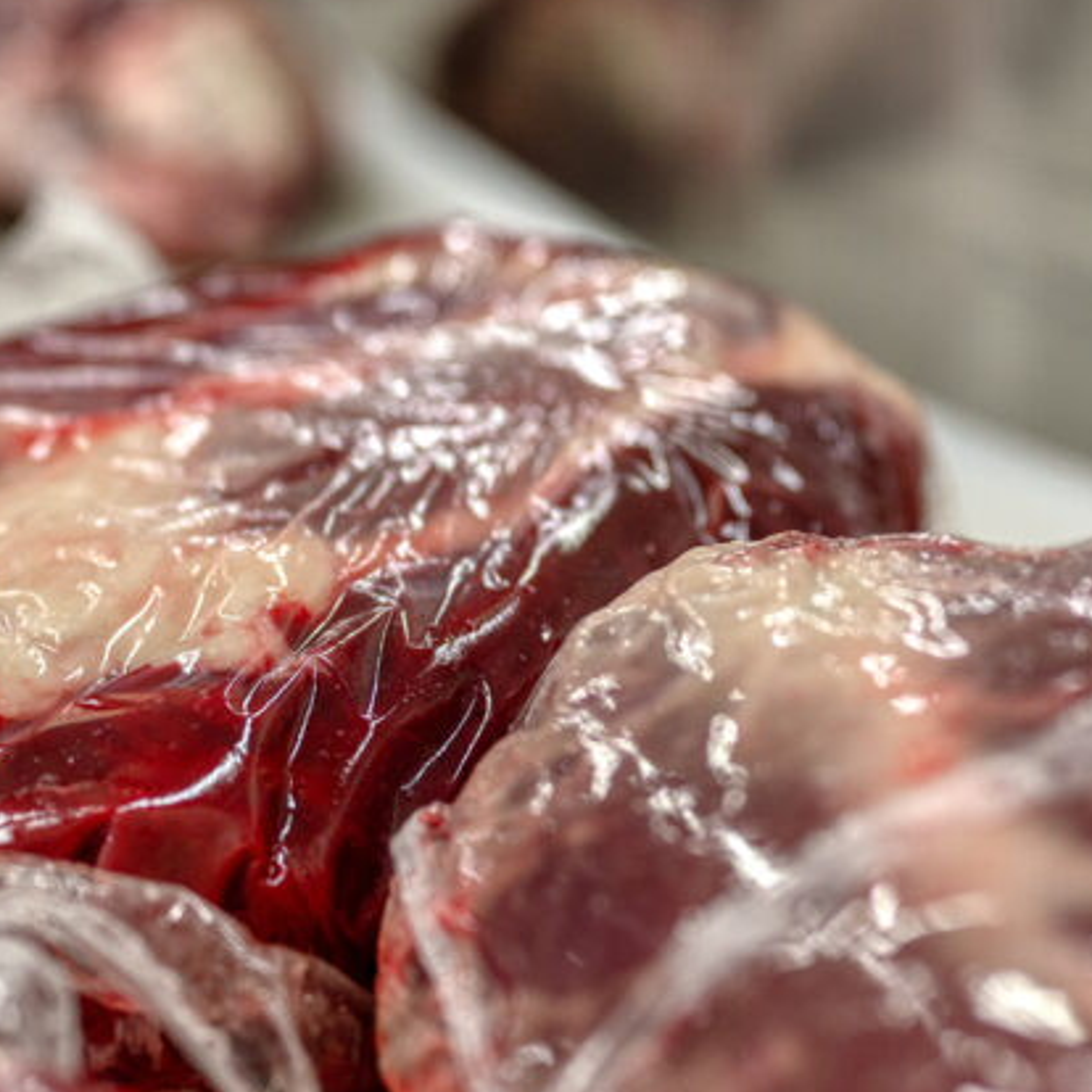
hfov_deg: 16.4
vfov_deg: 16.6
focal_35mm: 105
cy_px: 605
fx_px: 3747
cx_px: 140
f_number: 2.5
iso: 320
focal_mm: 50
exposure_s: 1/250
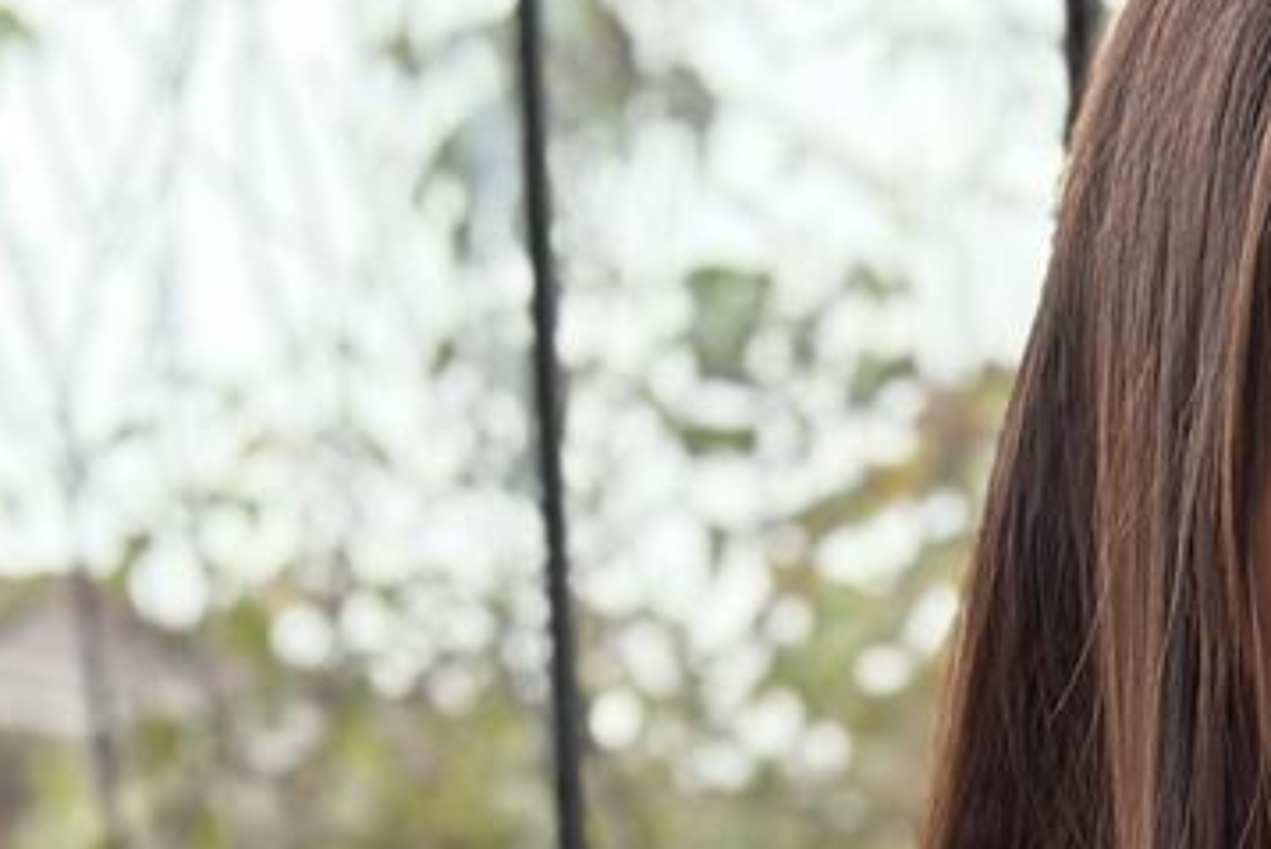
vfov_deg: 7.0
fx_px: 6569
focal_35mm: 186
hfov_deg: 10.8
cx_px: 1729
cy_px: 1973
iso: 200
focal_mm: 6.86
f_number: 1.78
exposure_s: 1/60
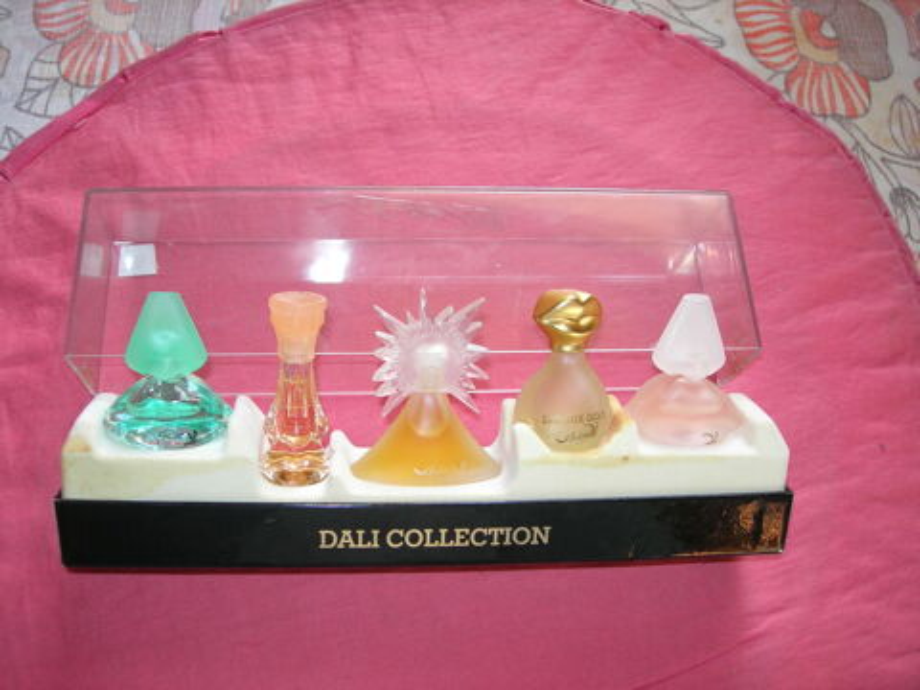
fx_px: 1010
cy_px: 345
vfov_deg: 37.7
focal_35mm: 38
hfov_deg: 49.0
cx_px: 460
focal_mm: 7.8
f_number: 2.8
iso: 64
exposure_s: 1/30
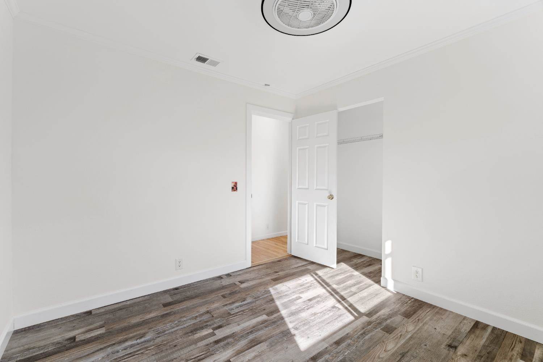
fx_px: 241
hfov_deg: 96.7
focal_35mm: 16
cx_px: 272
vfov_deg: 73.7
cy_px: 181
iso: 250
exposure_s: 1/6
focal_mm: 16
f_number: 8
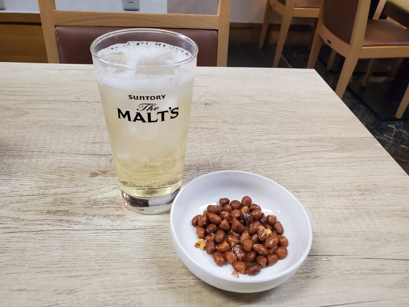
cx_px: 204
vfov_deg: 53.1
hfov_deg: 67.3
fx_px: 307
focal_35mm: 26
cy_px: 154
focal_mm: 4.3
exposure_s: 1/50
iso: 400
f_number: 2.4
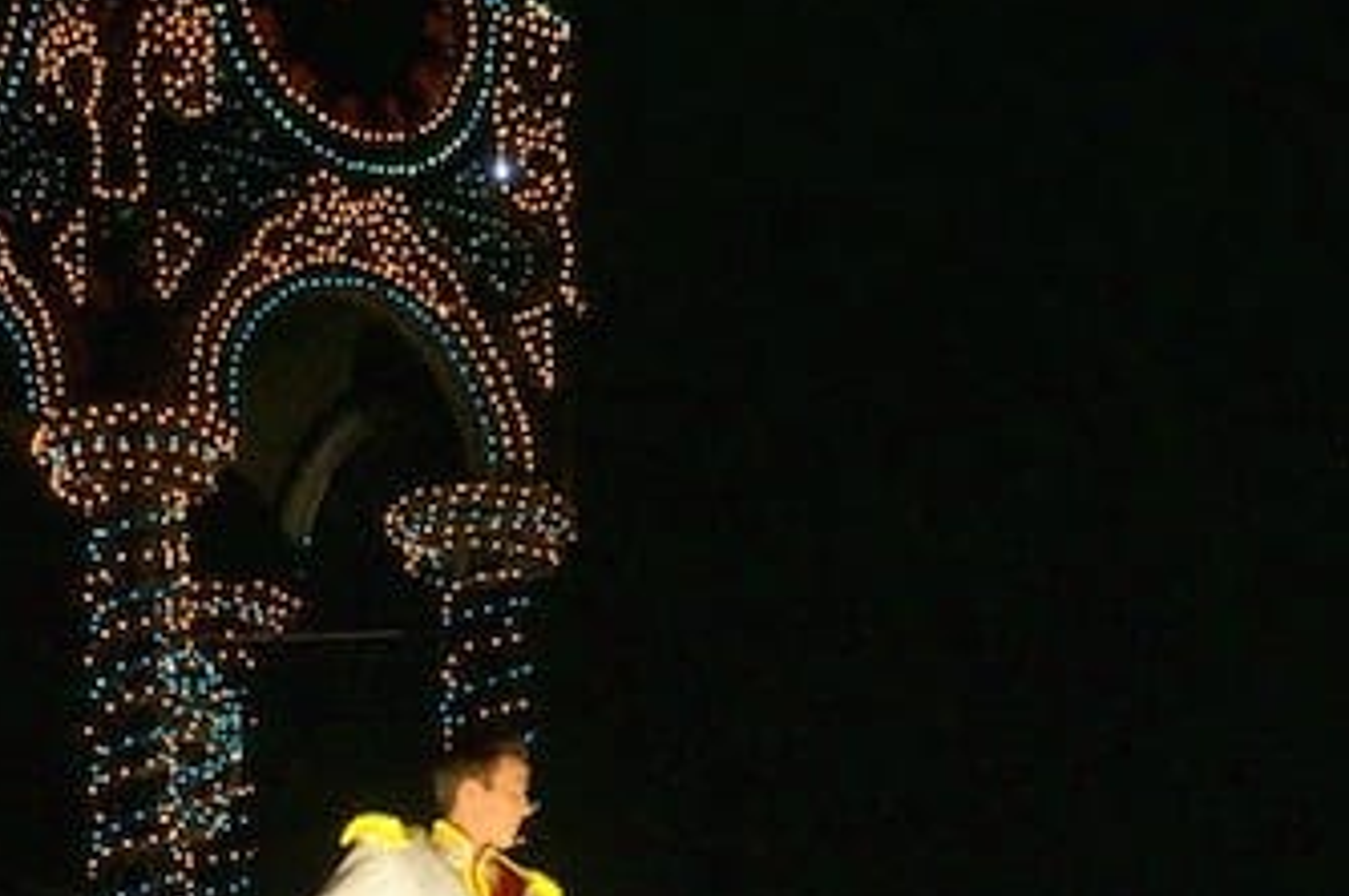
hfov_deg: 14.6
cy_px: 702
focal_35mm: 140
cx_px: 355
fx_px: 5248
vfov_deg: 9.7
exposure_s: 1/80
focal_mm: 39
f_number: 5.6
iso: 3200
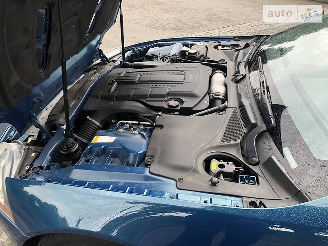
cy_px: 123
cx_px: 164
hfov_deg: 63.4
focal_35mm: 28
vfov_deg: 49.7
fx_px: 265
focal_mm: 4
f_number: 1.8
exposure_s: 1/120
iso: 50
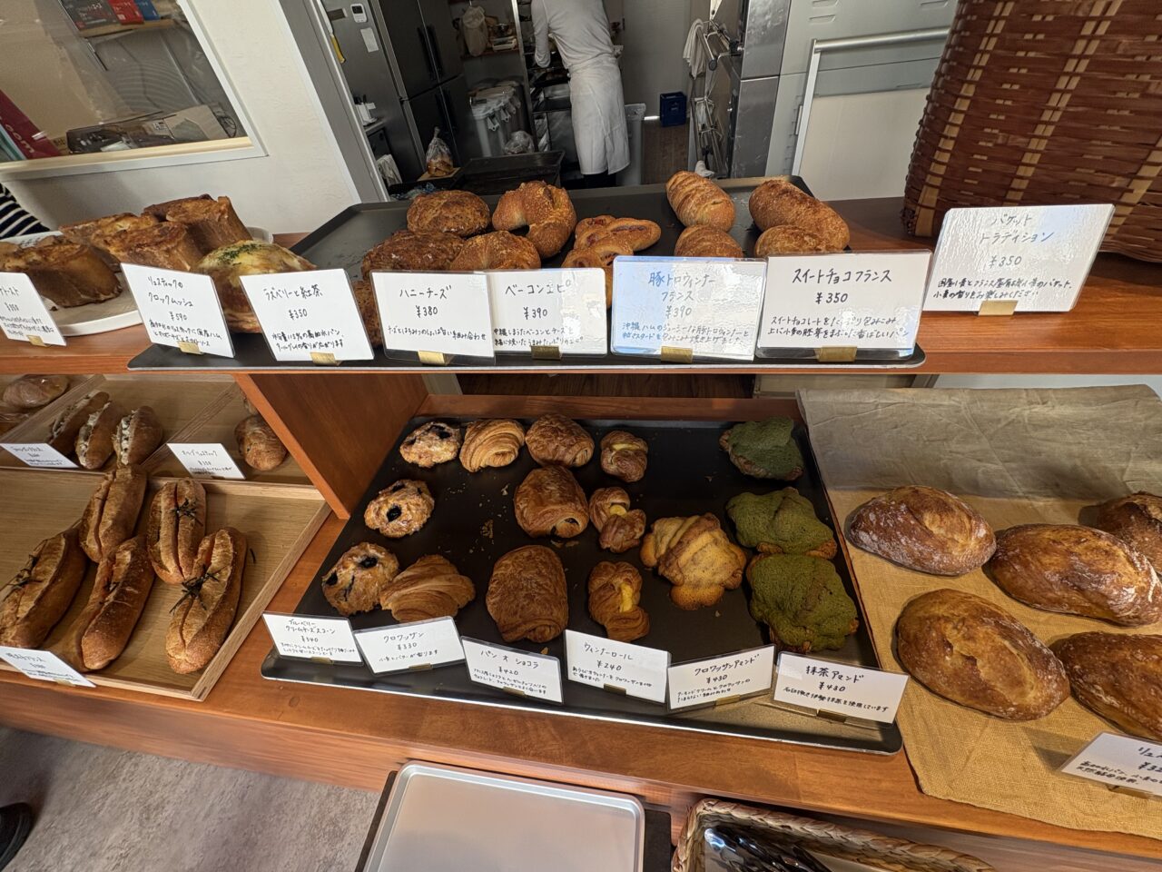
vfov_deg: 85.7
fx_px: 470
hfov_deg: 102.1
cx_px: 581
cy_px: 436
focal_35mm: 14
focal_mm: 2.22
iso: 64
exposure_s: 1/121
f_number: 2.2
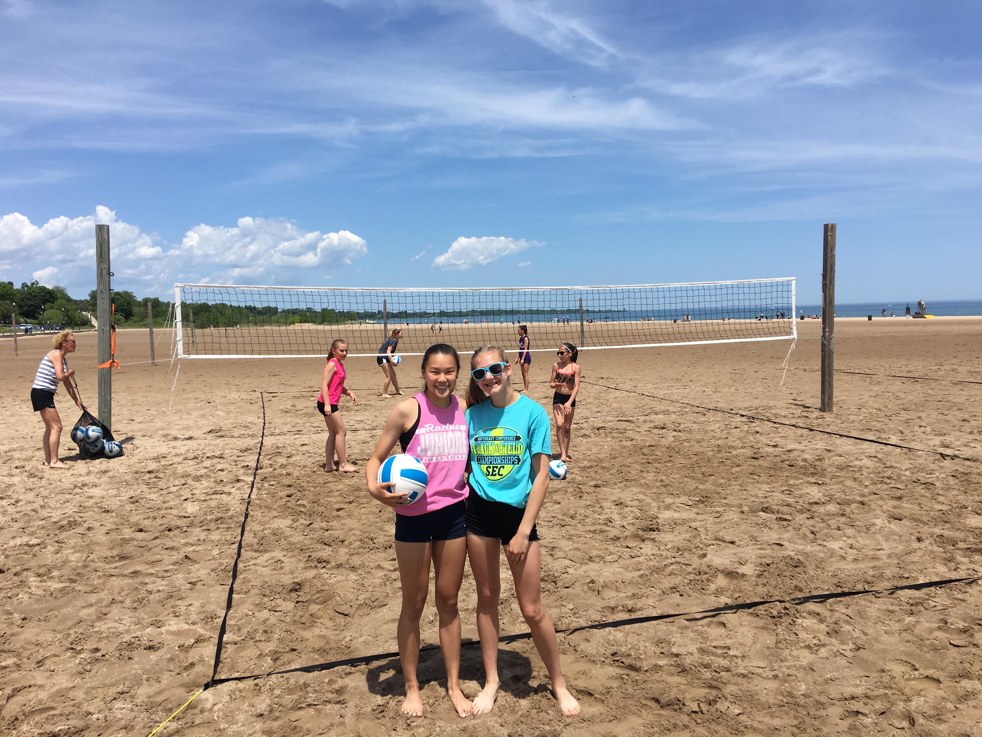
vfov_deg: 48.2
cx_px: 491
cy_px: 368
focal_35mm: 29
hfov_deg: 61.7
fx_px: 823
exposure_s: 1/2198
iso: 25
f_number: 2.2
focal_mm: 4.15
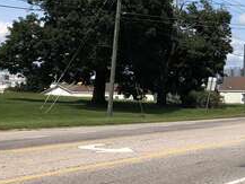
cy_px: 50
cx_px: 367
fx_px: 701
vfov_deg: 14.9
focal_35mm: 99
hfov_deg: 17.8
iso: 20
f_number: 1.8
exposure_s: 1/2525
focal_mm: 4
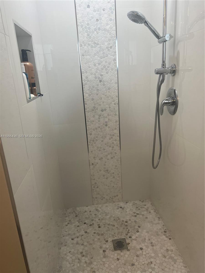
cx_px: 102
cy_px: 136
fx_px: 205
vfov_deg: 67.3
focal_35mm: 26
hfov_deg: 53.1
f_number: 1.5
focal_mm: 5.7
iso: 80
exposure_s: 1/120
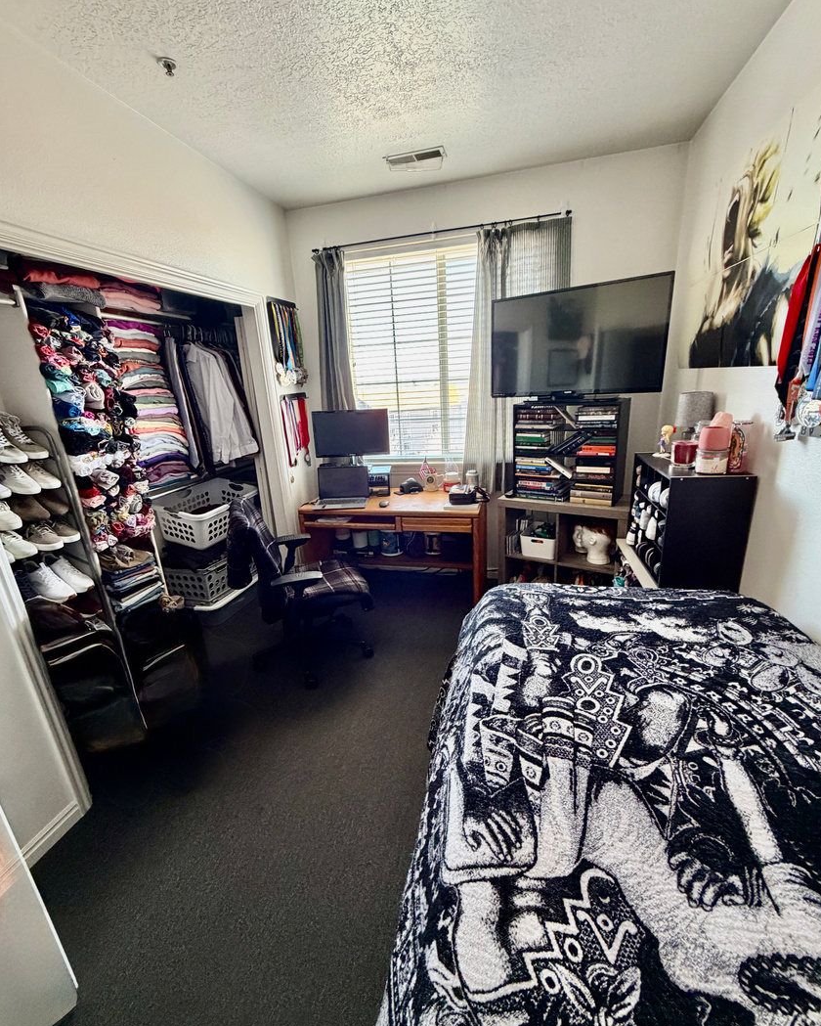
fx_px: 455
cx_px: 406
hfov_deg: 84.1
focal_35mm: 15
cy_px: 530
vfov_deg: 96.7
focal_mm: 2.22
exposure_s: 1/76
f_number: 2.2
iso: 320
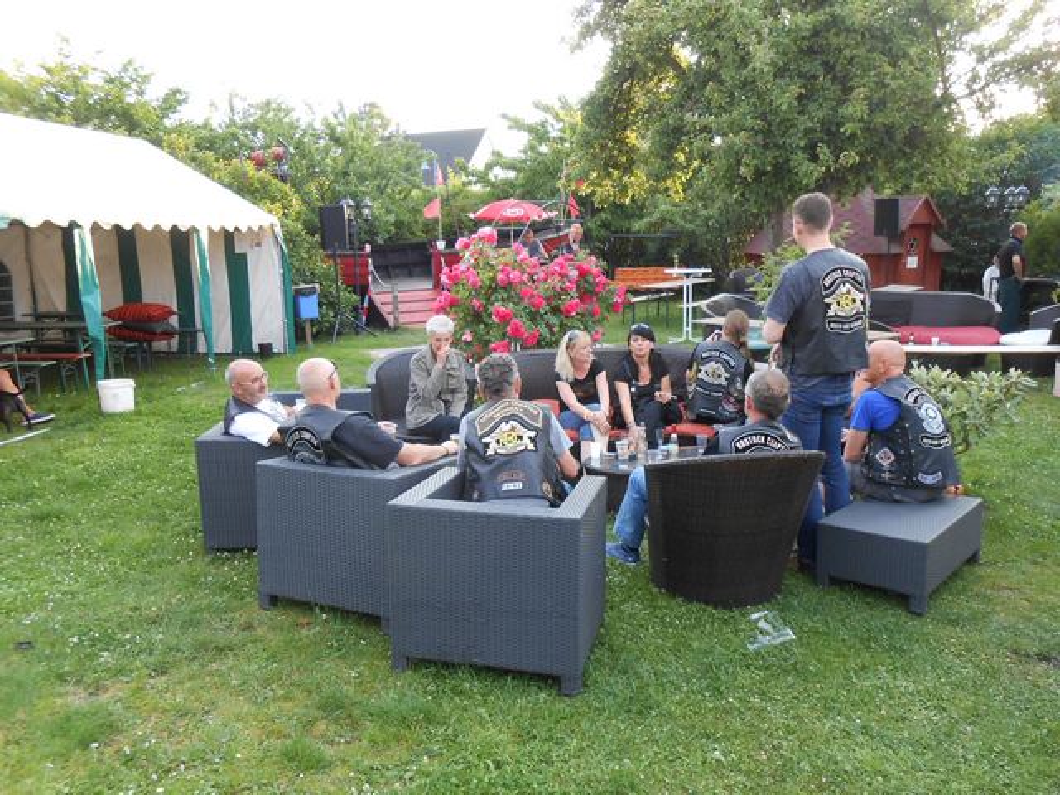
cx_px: 530
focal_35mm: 26
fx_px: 796
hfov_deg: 67.3
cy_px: 398
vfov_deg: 53.1
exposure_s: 1/40
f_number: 3.5
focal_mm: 4.6
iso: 80
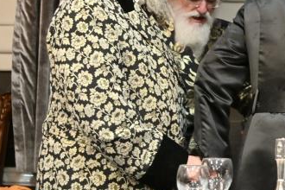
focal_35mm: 155
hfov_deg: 13.1
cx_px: 291
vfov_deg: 8.8
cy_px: 21
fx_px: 1227
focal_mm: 50
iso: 1250
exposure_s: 1/160
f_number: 4
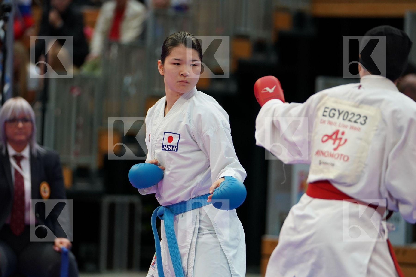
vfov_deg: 5.7
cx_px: 208
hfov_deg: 8.5
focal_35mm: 243
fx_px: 2808
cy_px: 138
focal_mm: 162
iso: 1600
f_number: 2.8
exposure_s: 1/1000
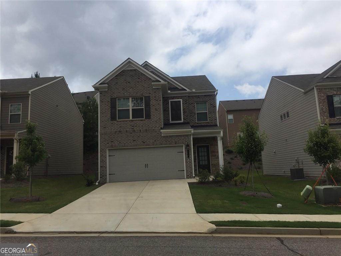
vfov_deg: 48.2
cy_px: 128
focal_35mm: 29
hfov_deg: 61.7
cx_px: 170
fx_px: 286
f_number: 2.2
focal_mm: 4.15
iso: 32
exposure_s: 1/3597
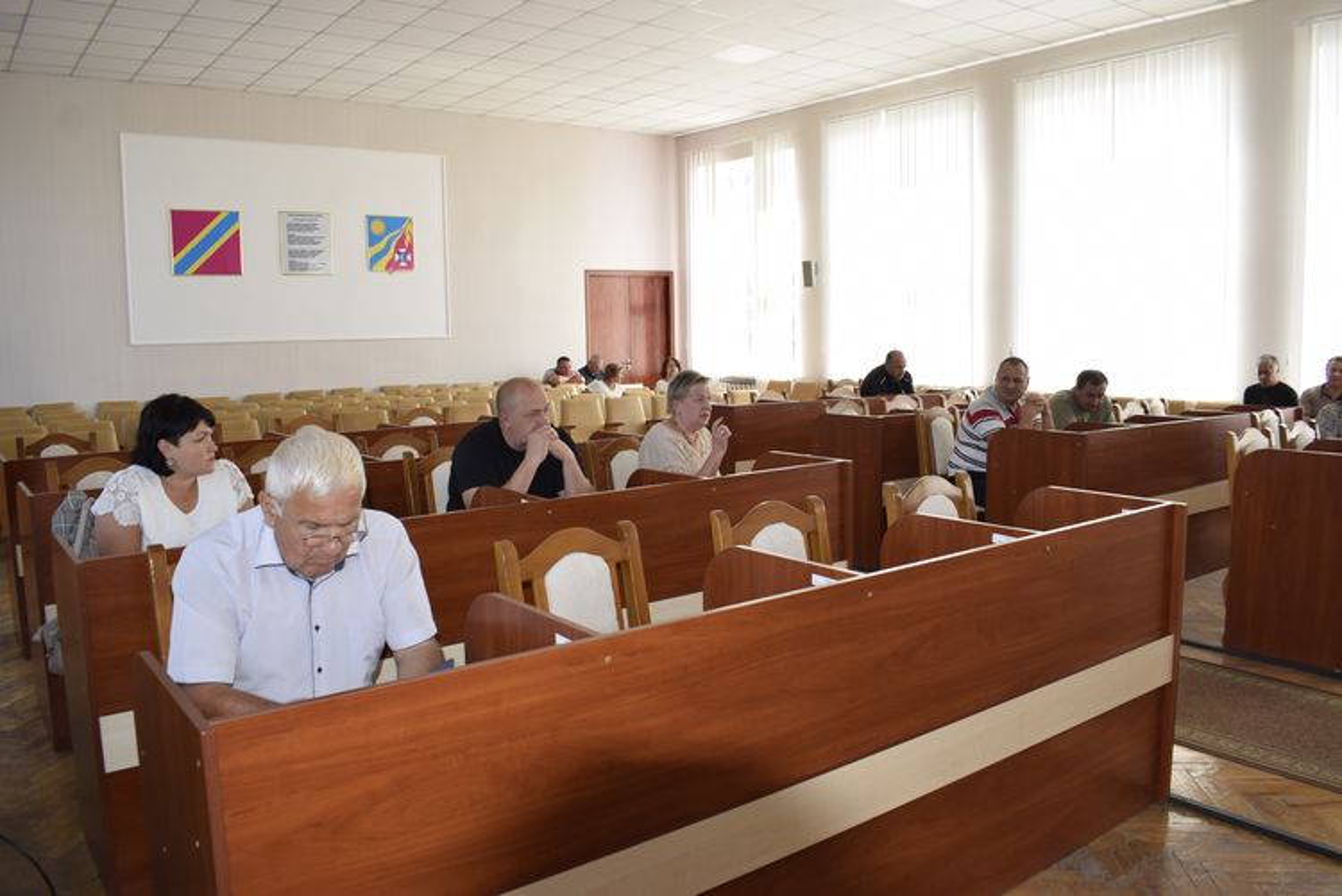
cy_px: 448
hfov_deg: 67.4
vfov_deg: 48.0
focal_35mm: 27
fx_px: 1007
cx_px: 671
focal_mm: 18
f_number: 5.6
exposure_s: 1/125
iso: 320
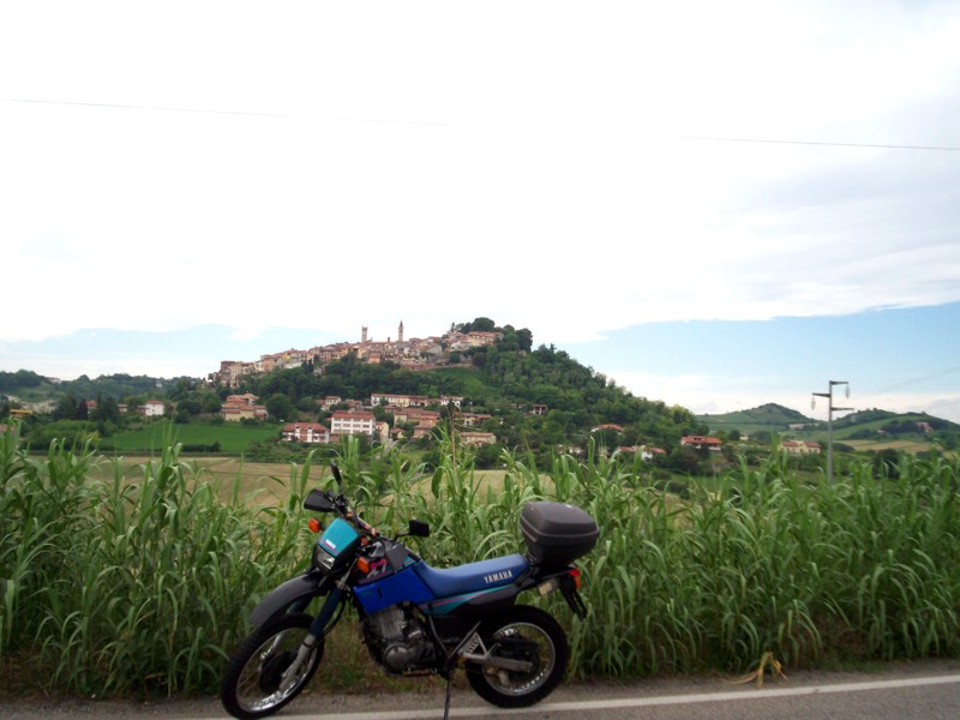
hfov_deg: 51.4
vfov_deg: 39.7
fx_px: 998
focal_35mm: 36
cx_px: 480
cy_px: 360
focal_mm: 5.9
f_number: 4.5
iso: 100
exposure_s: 1/485
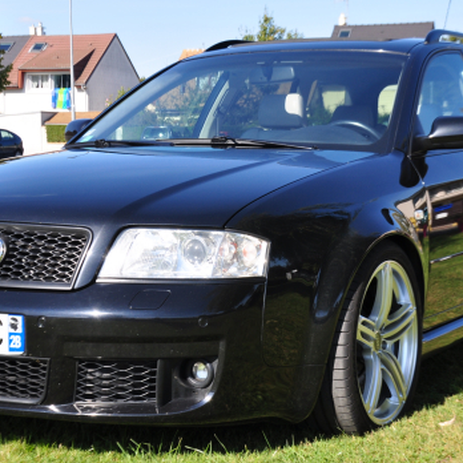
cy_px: 245
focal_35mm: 75
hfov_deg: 23.1
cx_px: 229
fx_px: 1135
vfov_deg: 23.1
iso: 200
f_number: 10
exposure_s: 1/250
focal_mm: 32
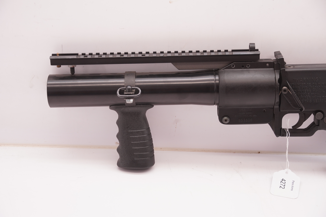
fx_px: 624
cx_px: 163
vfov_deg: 19.7
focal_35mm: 69
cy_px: 108
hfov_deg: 29.3
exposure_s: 1/125
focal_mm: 46
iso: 400
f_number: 5.6
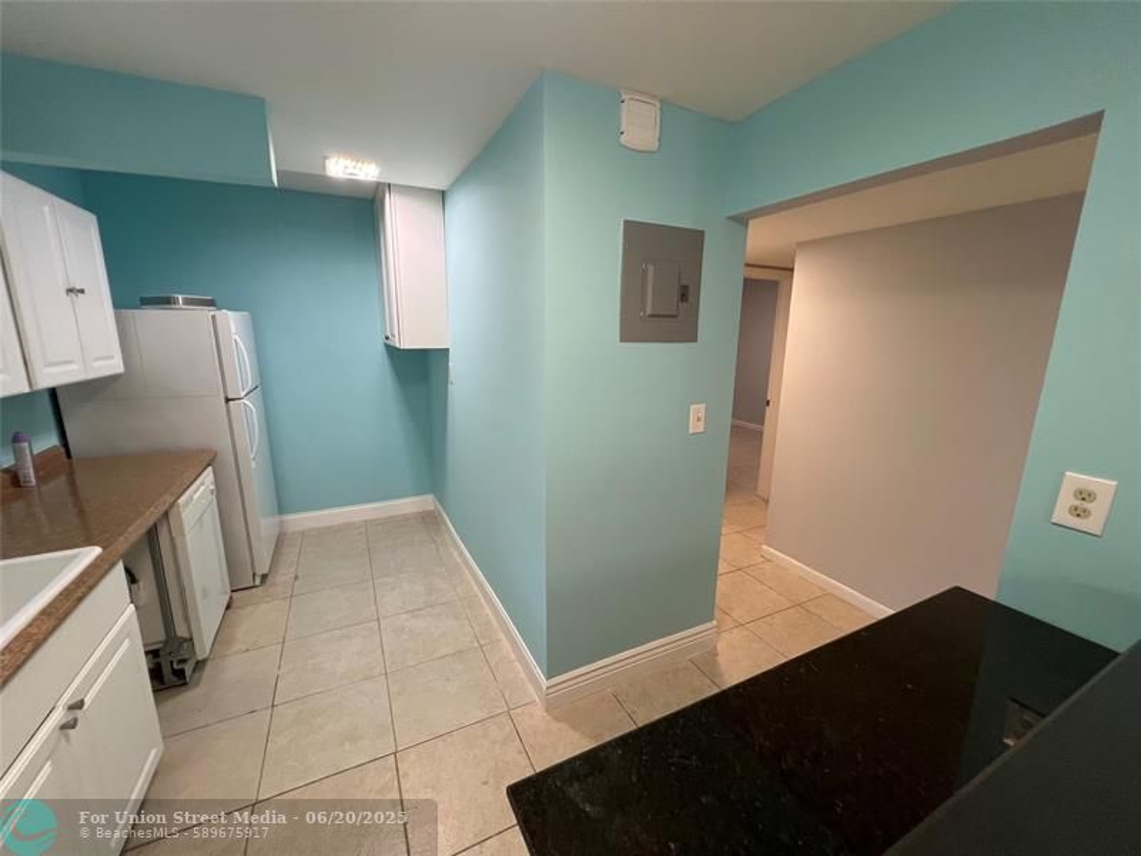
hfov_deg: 106.2
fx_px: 429
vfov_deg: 89.9
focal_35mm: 13
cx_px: 570
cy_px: 428
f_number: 1.8
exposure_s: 1/60
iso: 125
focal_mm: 1.57
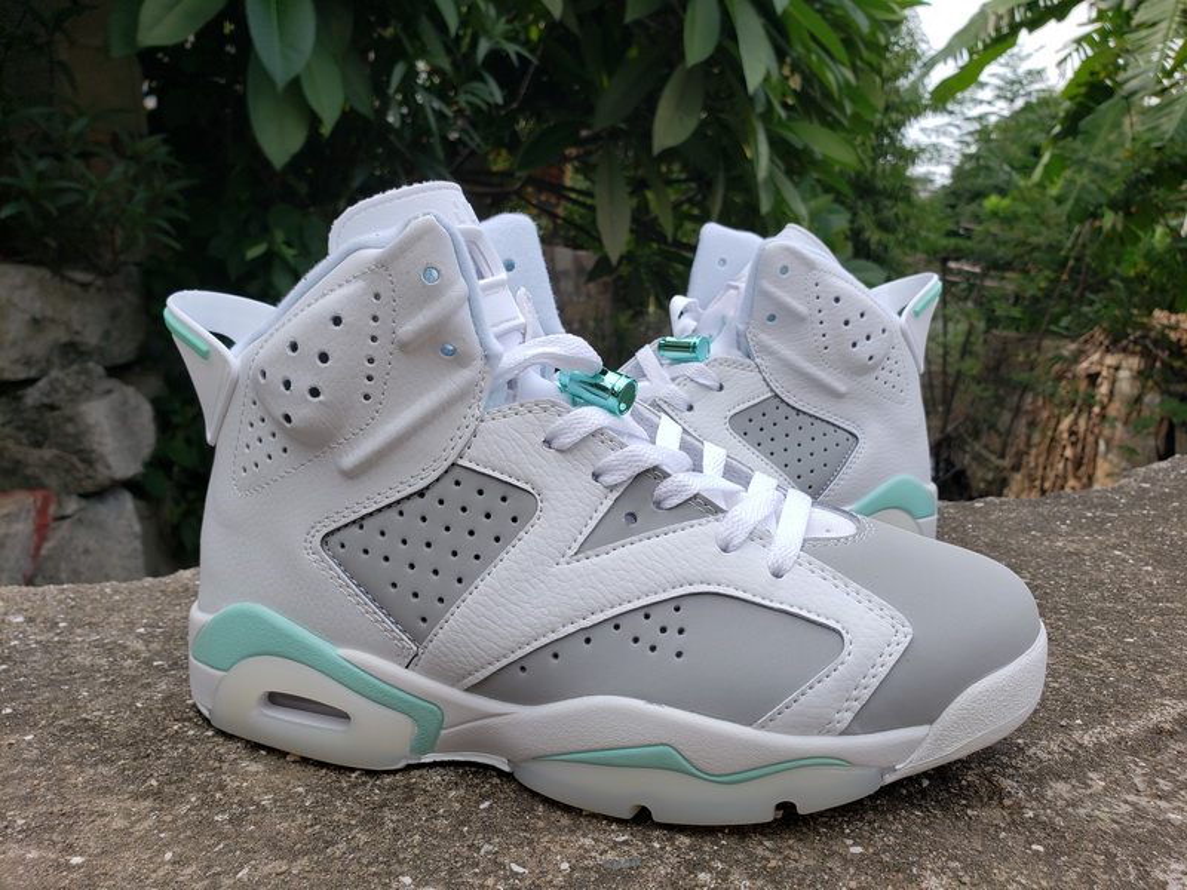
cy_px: 445
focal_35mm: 26
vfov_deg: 53.1
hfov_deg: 67.3
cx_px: 594
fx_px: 892
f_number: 2.4
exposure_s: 1/419
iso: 50
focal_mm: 4.3
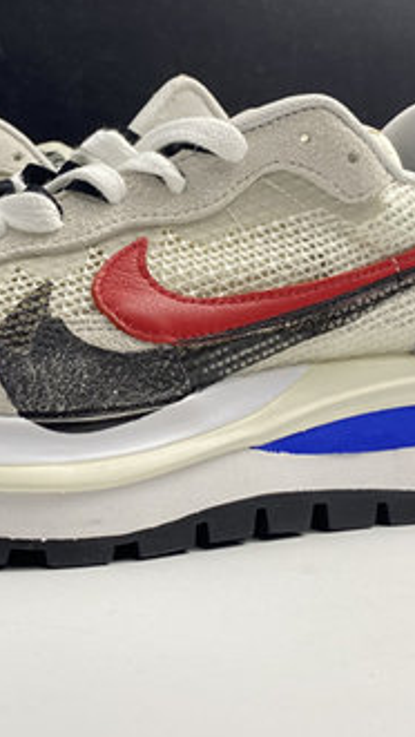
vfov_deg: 34.5
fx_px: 1172
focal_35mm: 60
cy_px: 238
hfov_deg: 19.8
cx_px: 60
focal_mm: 4.25
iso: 50
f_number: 1.8
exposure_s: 1/122
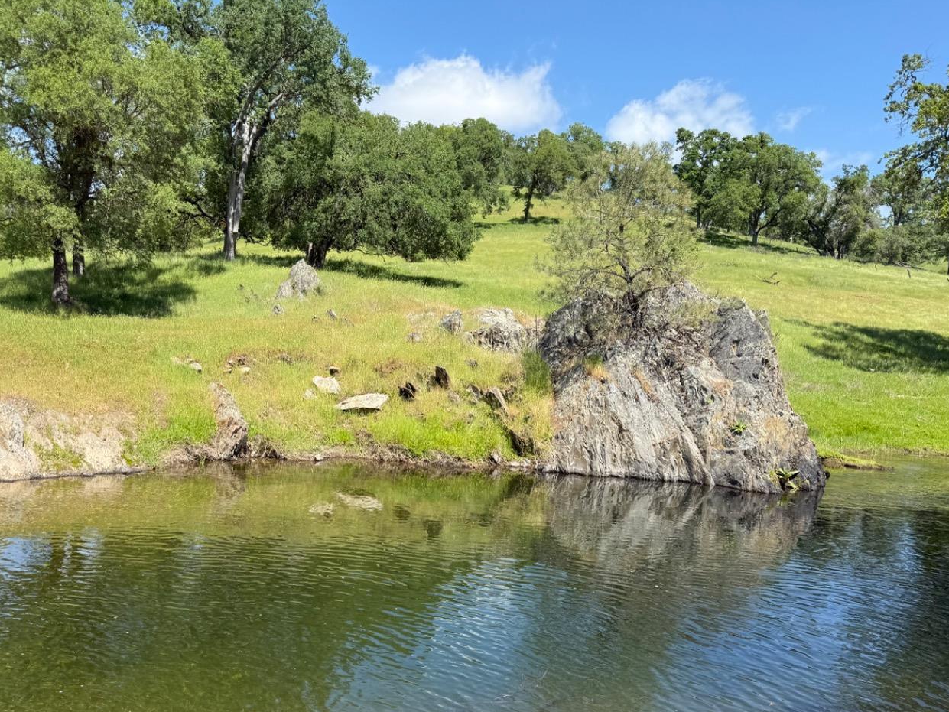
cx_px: 426
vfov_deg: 48.0
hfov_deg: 61.5
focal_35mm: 29
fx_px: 795
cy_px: 426
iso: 80
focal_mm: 6.76
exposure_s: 1/2299
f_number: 1.78
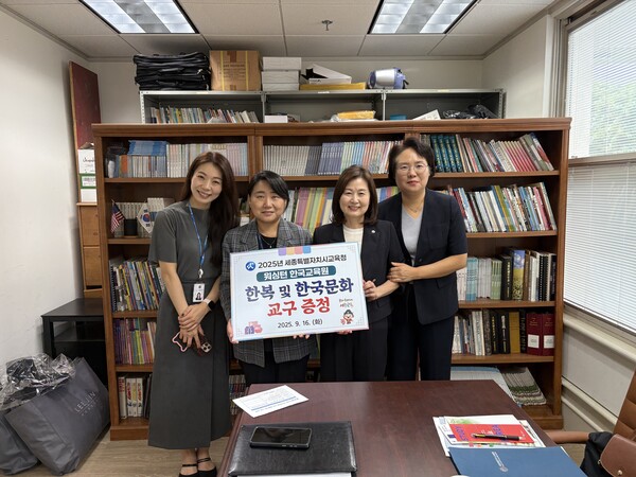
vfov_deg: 53.1
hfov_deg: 67.3
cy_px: 238
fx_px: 478
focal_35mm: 26
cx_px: 318
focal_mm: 5.96
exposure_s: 1/60
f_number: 1.6
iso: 125
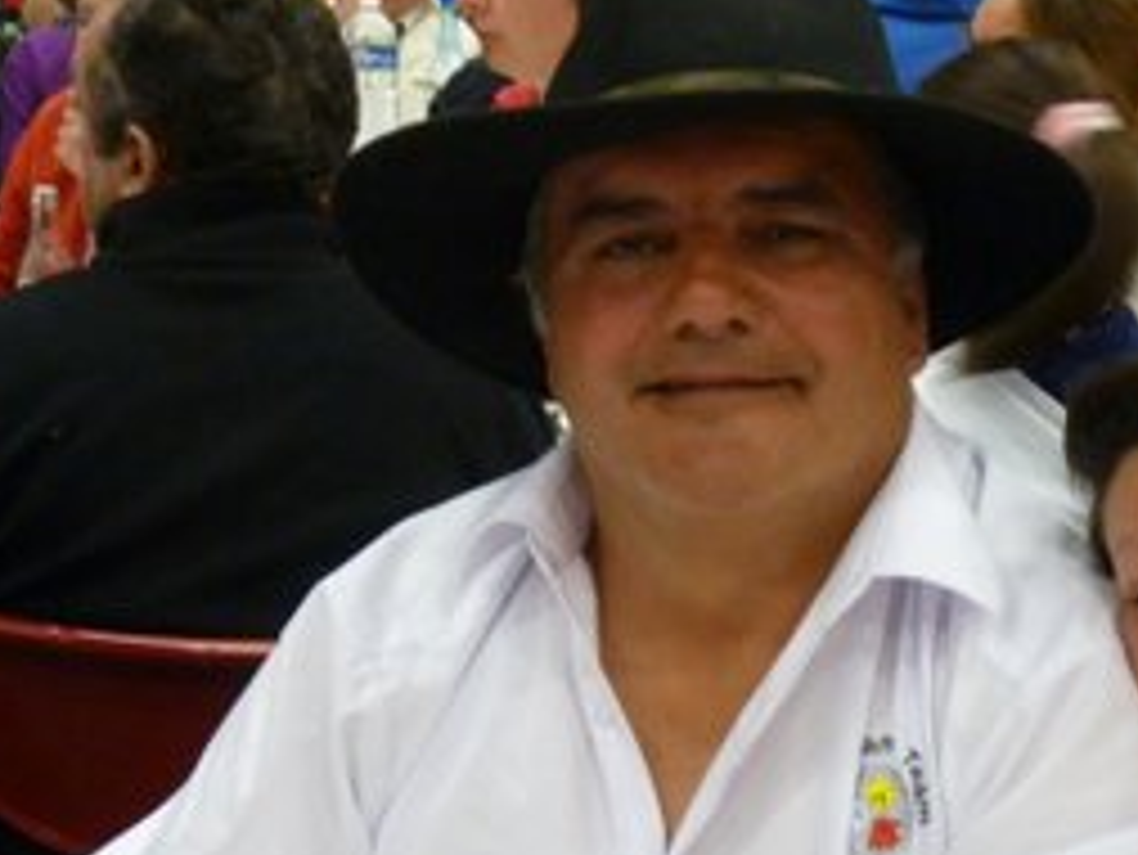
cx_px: 1066
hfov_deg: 20.6
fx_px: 3059
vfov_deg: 15.9
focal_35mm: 93
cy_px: 544
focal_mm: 8.7
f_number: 3.2
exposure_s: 1/25
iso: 400
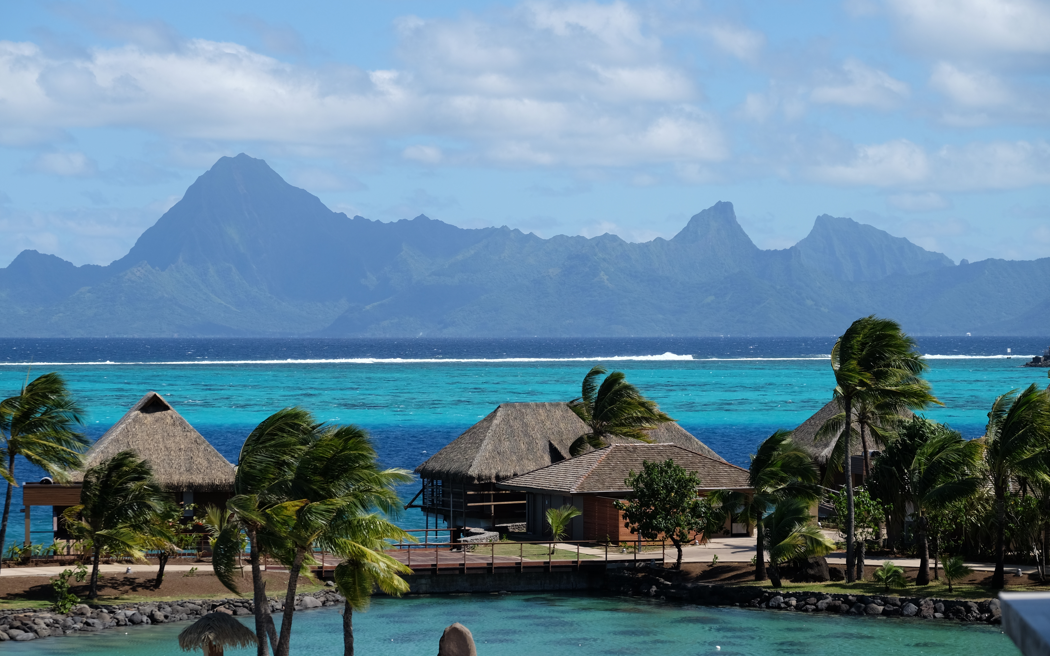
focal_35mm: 110
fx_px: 3148
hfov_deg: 18.9
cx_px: 528
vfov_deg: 11.9
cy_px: 339
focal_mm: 71.5
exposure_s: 1/1600
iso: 200
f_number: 4
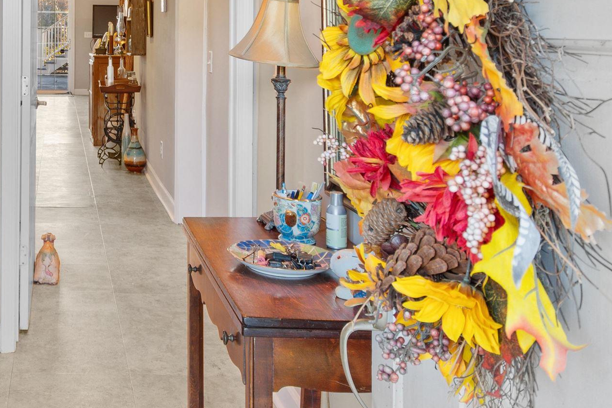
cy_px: 18
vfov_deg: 27.8
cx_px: 44
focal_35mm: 46
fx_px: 782
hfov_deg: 39.2
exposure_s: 1/2
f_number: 4.8
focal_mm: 13
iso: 100
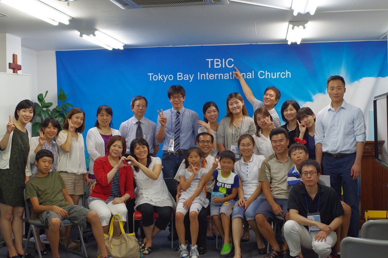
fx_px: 560
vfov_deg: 25.9
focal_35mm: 52
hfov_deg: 38.2
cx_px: 194
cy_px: 129
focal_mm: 35
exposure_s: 1/80
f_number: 5
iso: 800
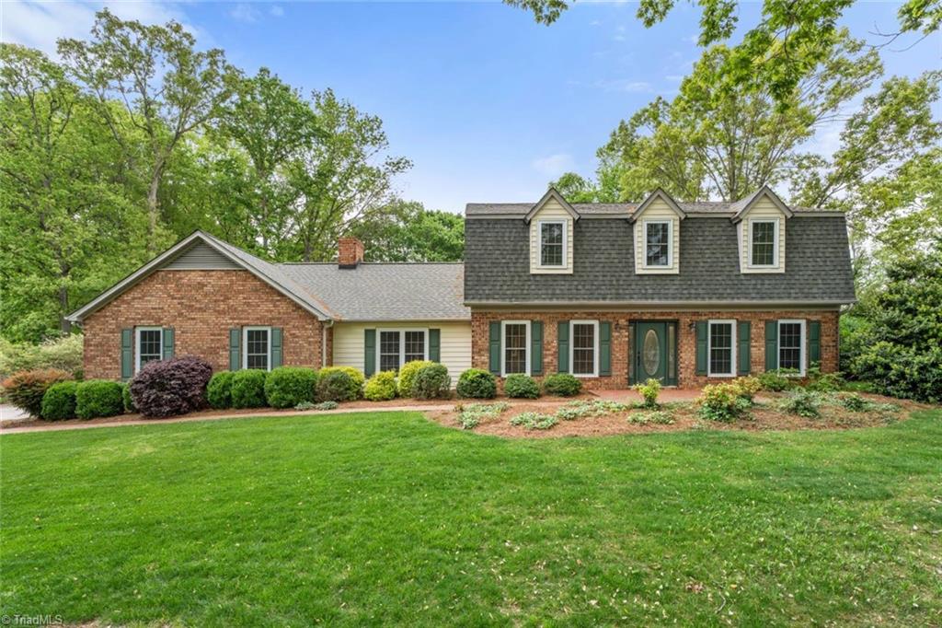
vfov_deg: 73.7
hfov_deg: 96.8
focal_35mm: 16
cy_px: 314
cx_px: 471
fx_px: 419
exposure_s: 1/20
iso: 320
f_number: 8
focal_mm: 16
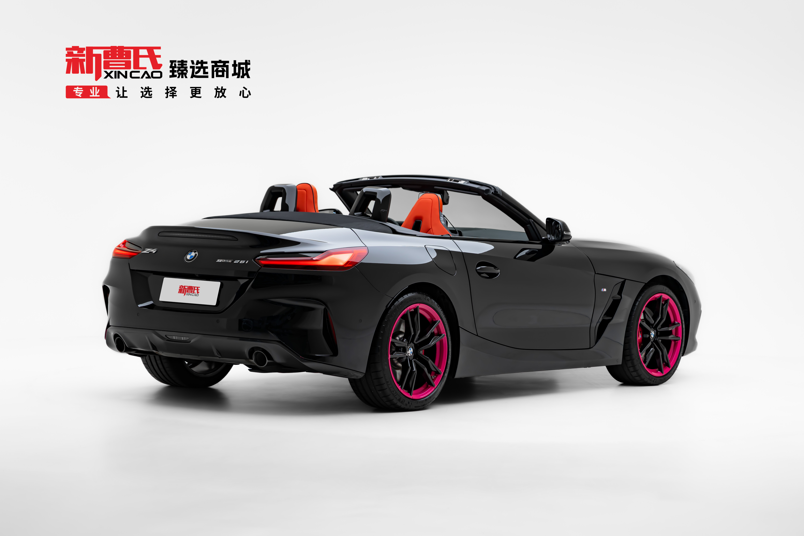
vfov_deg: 13.0
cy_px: 268
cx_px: 402
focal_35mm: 105
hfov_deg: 19.5
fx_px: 2345
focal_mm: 105
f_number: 4
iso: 200
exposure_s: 1/200
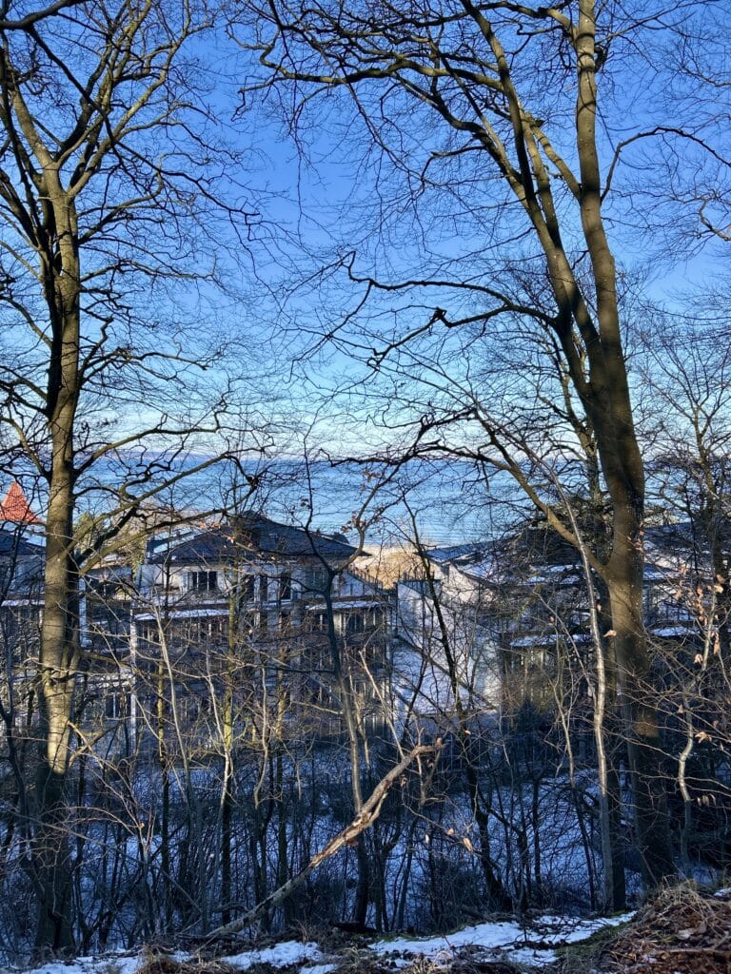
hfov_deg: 53.1
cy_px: 487
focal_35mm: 26
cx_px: 366
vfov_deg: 67.3
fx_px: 732
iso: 50
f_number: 1.5
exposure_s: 1/2762
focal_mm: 5.7
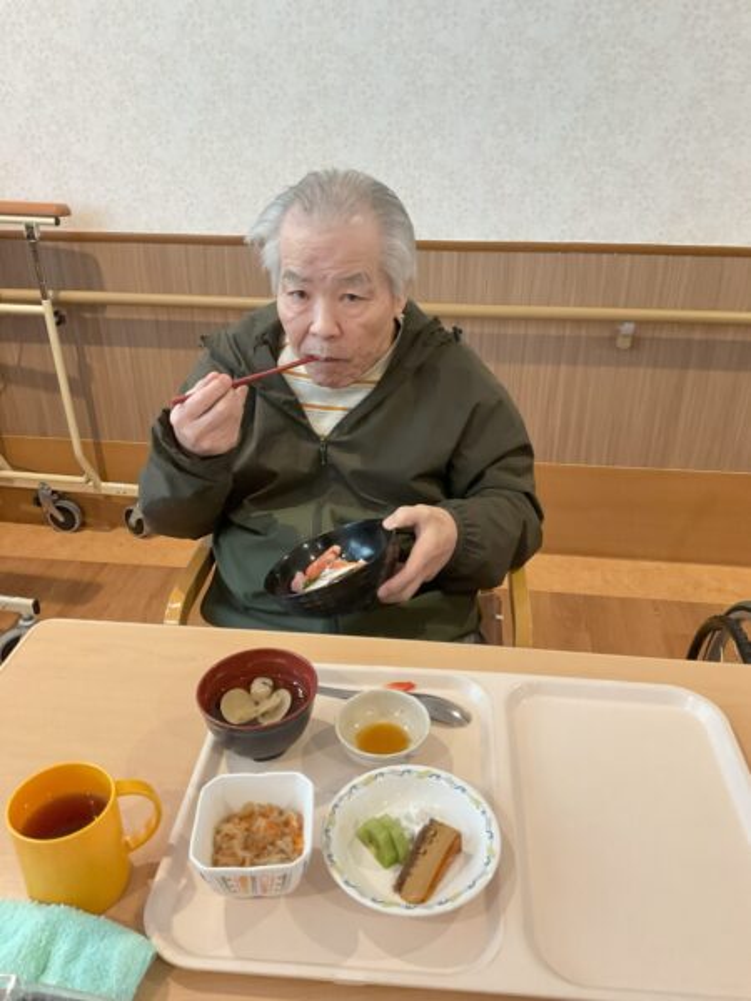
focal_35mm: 29
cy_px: 500
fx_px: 839
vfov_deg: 61.7
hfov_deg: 48.2
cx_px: 376
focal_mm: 3
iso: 125
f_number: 1.8
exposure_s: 1/60
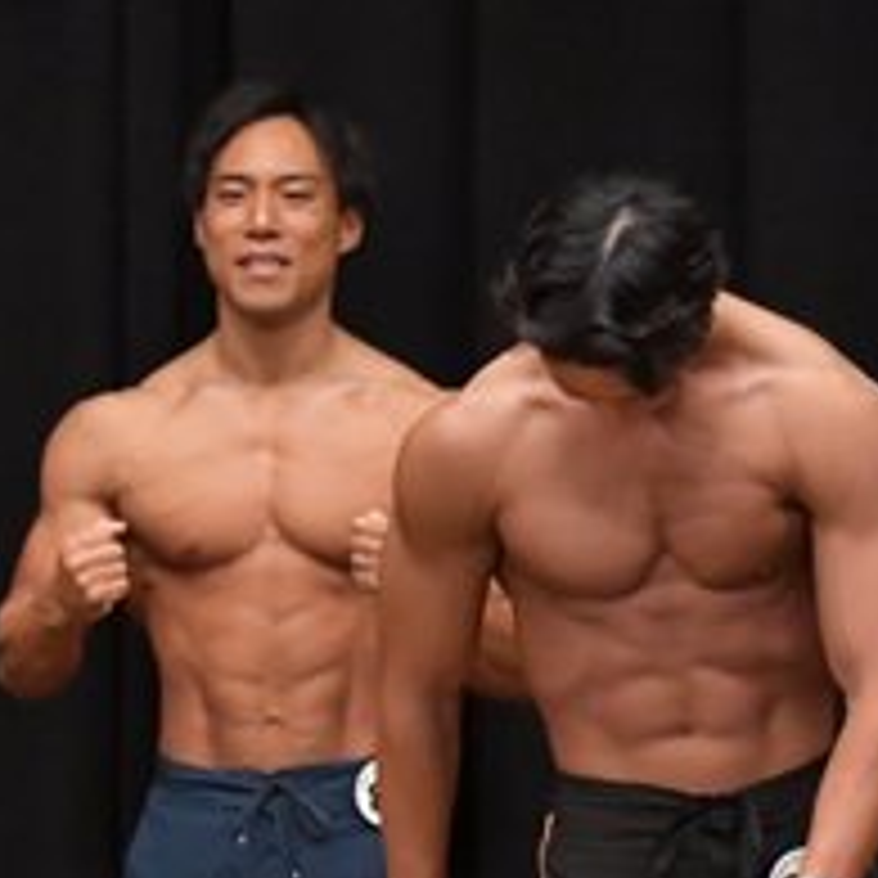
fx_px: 19571
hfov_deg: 2.6
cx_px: -29
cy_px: 779
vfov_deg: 2.6
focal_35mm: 682
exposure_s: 1/400
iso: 6400
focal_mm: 135
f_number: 5.6
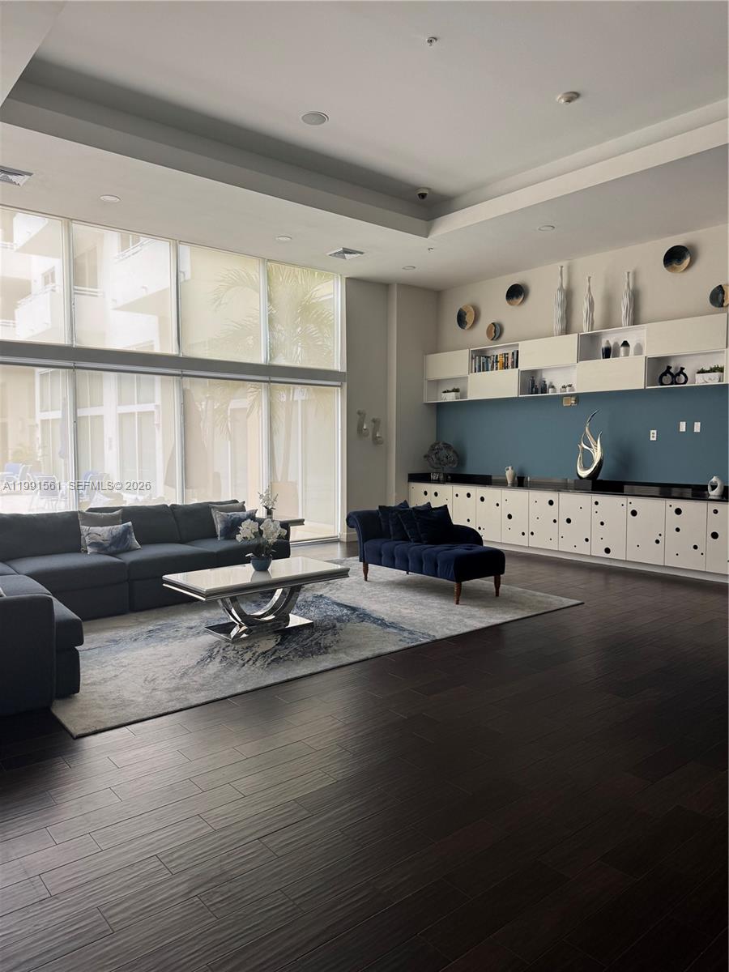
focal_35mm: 24
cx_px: 364
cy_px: 486
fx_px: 674
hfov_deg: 56.8
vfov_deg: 71.6
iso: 64
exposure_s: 1/121
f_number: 1.78
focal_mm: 6.76
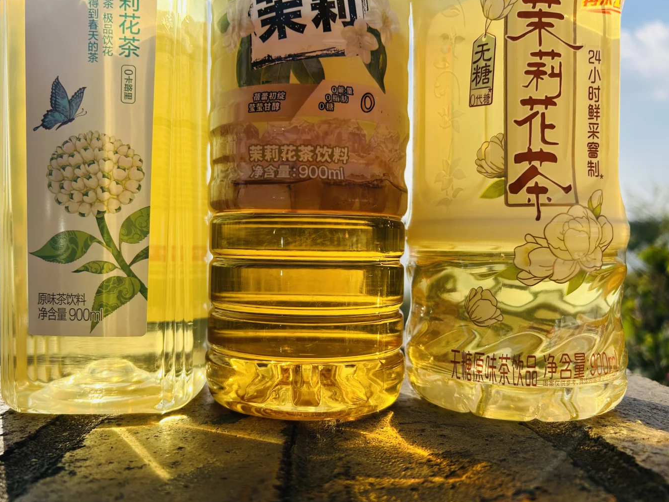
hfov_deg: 63.4
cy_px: 259
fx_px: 541
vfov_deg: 49.7
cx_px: 310
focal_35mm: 28
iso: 50
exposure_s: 1/3968
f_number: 1.5
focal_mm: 5.7
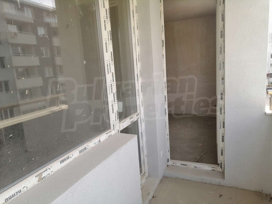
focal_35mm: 27
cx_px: 136
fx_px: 212
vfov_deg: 51.4
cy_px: 102
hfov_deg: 65.3
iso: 50
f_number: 1.8
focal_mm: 3.95
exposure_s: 1/214
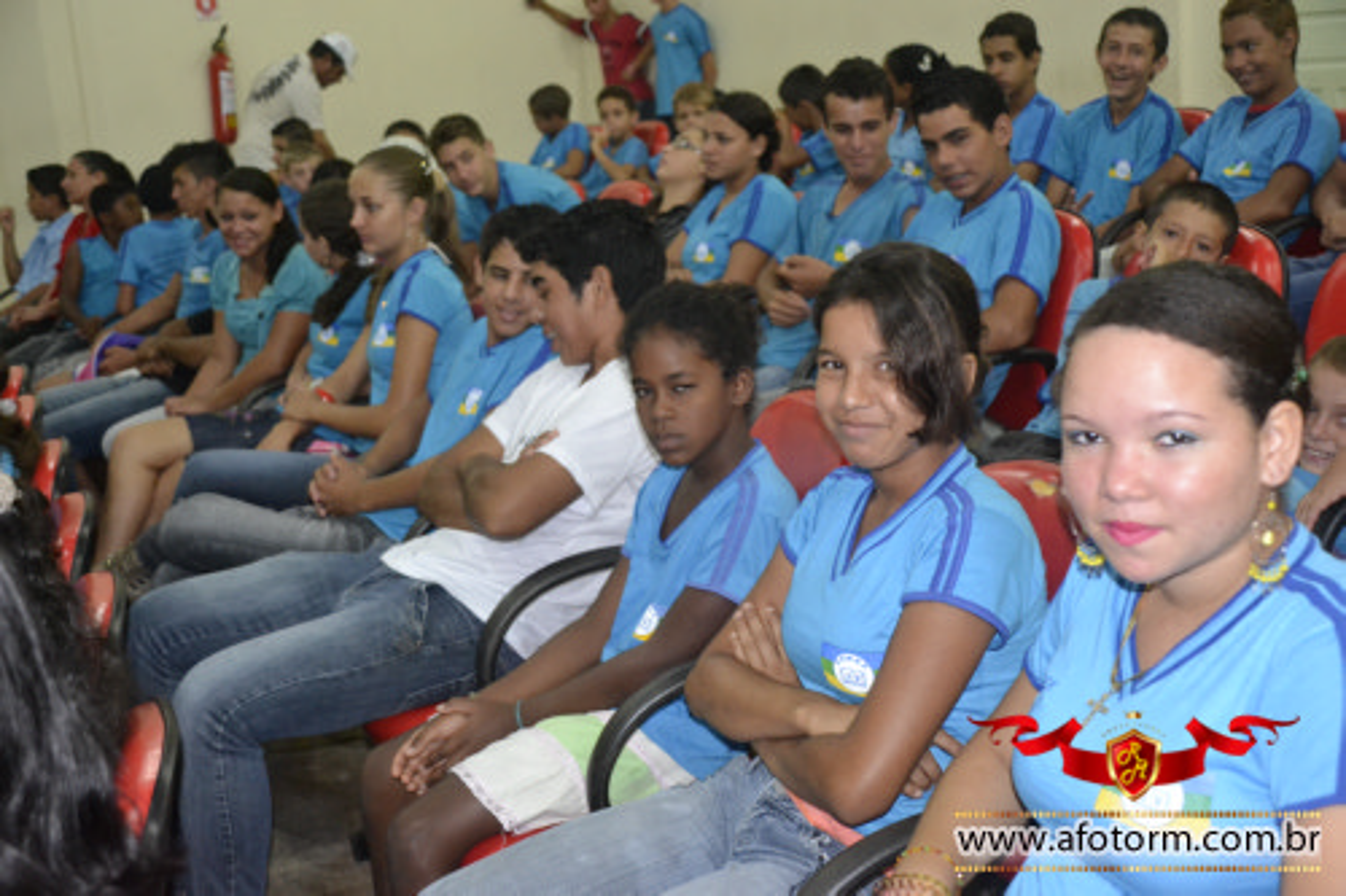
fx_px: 1738
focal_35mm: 46
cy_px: 448
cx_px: 673
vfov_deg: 28.9
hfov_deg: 42.3
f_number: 4
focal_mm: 31
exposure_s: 1/60
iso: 3200
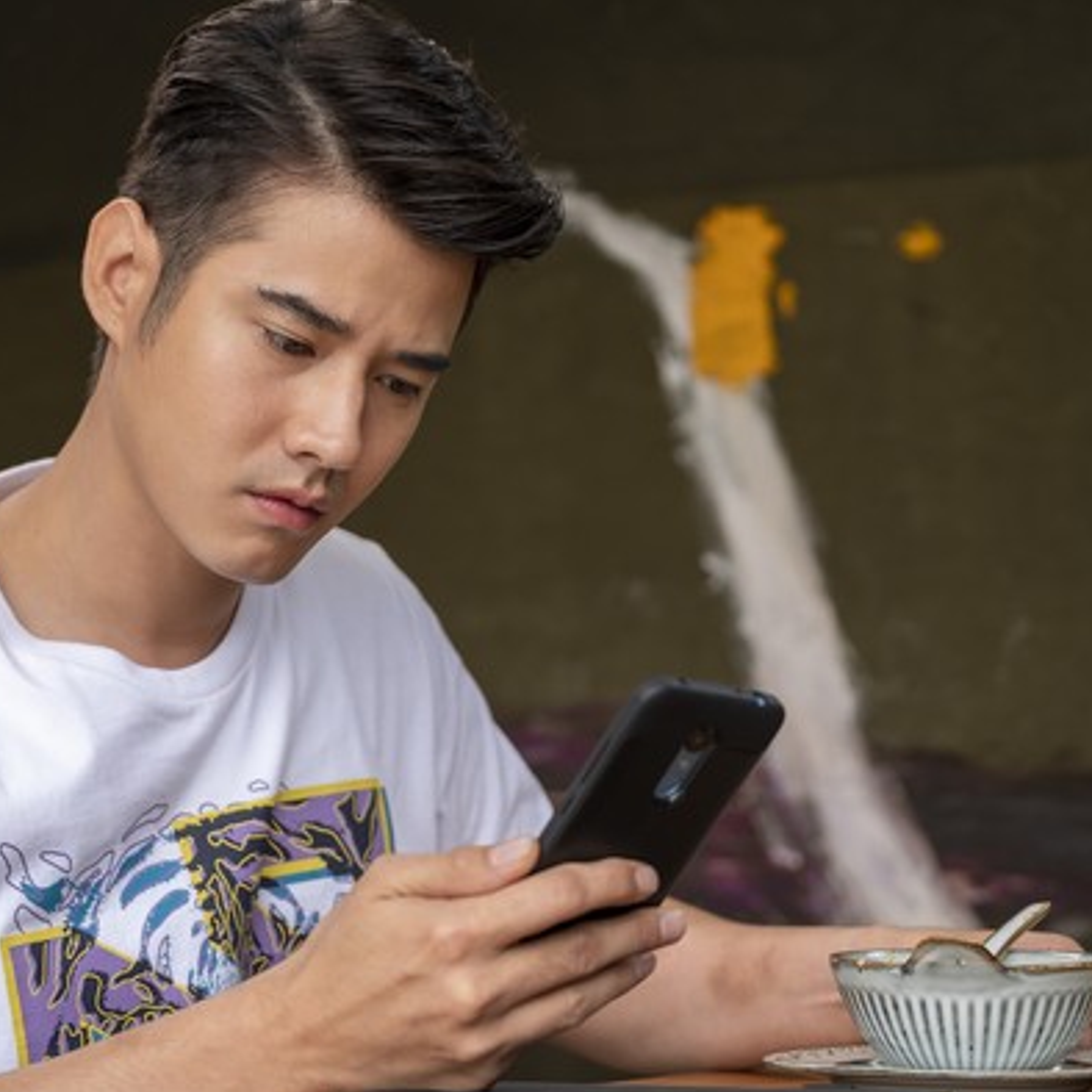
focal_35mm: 97
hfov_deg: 17.9
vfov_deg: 17.9
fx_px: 3462
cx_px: 396
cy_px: 552
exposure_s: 1/320
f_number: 2.8
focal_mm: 50
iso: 200
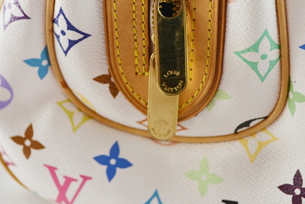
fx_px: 619
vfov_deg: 18.7
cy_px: 82
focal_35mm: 73
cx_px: 159
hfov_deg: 27.7
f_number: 6.3
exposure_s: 1/160
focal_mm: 40
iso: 200
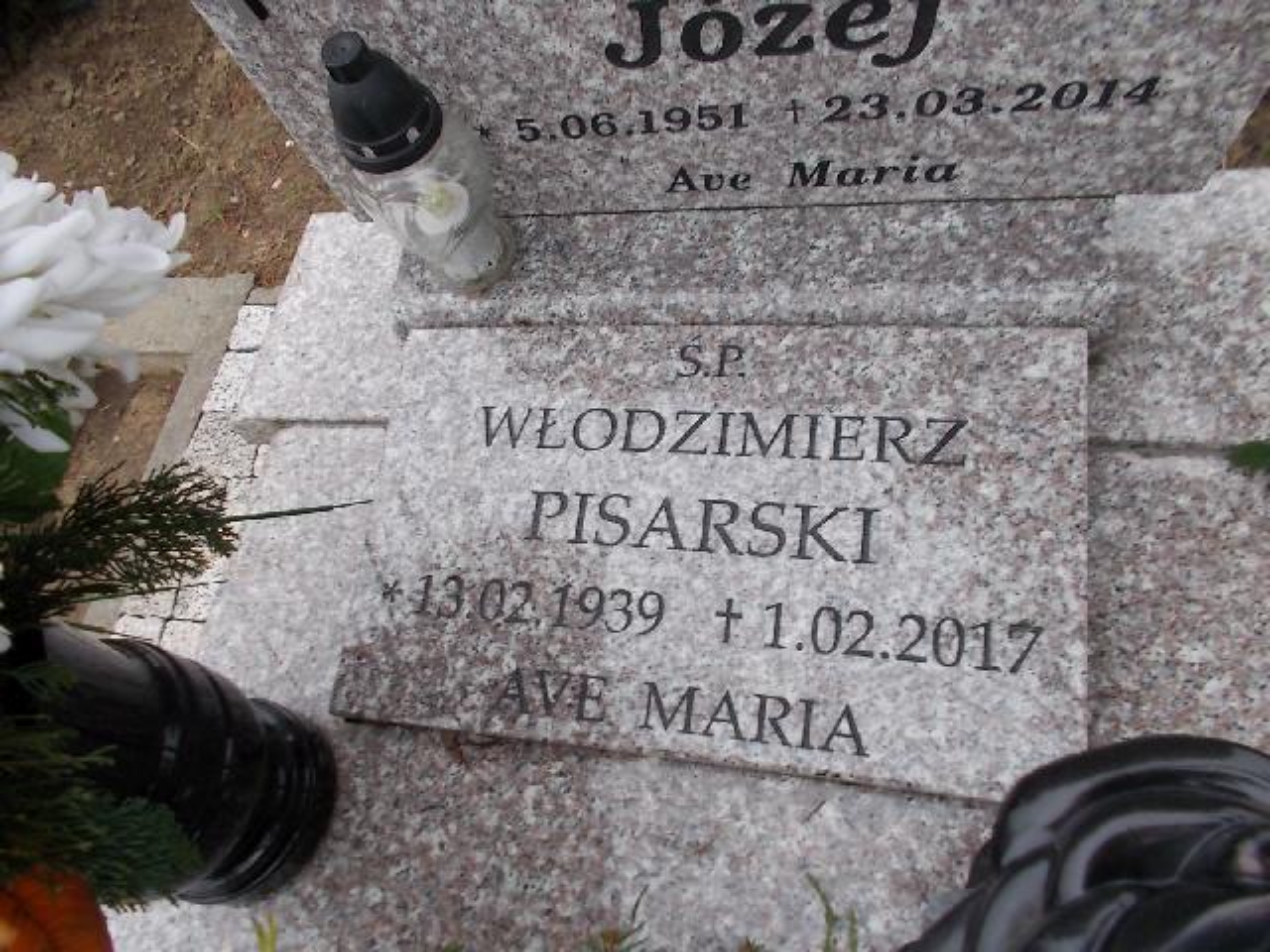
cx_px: 635
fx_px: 954
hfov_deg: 67.3
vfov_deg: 53.1
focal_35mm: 26
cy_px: 476
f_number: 3.2
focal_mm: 4.6
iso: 80
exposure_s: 1/50
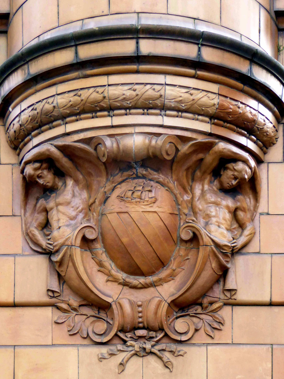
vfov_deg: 26.0
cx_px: 142
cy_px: 190
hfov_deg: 19.6
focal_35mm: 75
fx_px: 820
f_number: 4.5
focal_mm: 12.5
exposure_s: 1/125
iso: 640
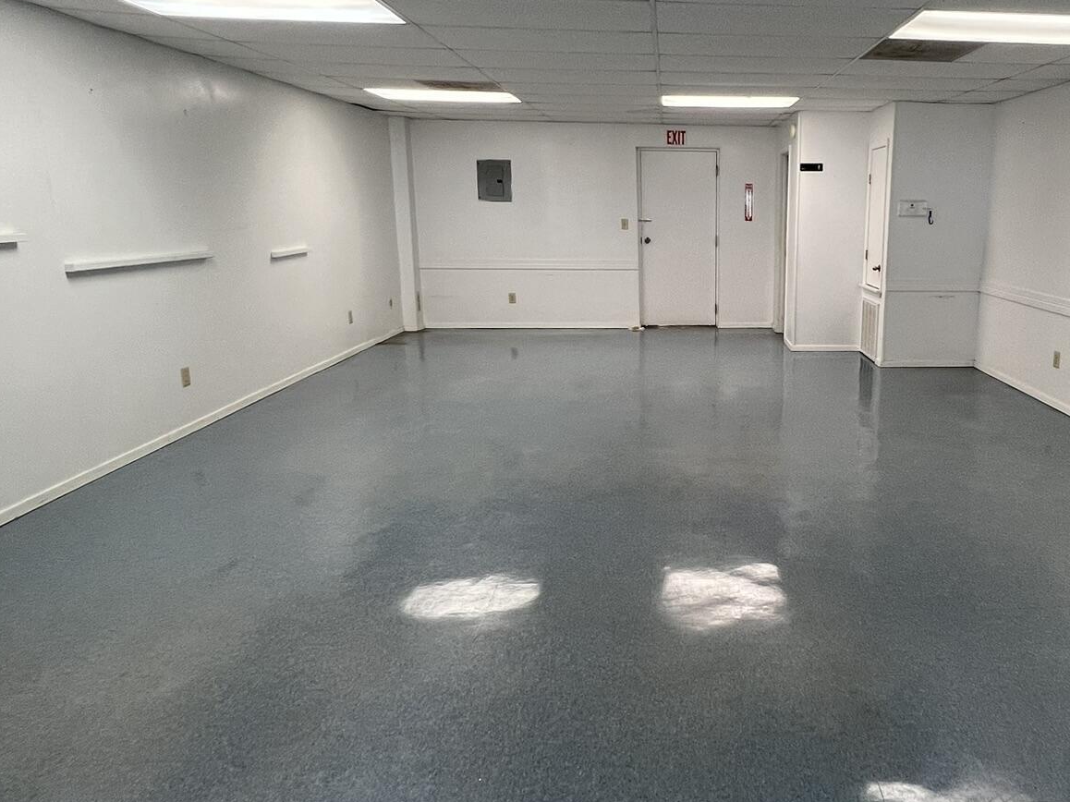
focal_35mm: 23
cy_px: 340
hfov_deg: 71.3
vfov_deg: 58.6
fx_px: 711
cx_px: 730
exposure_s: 1/120
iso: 160
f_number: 1.8
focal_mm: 1.57
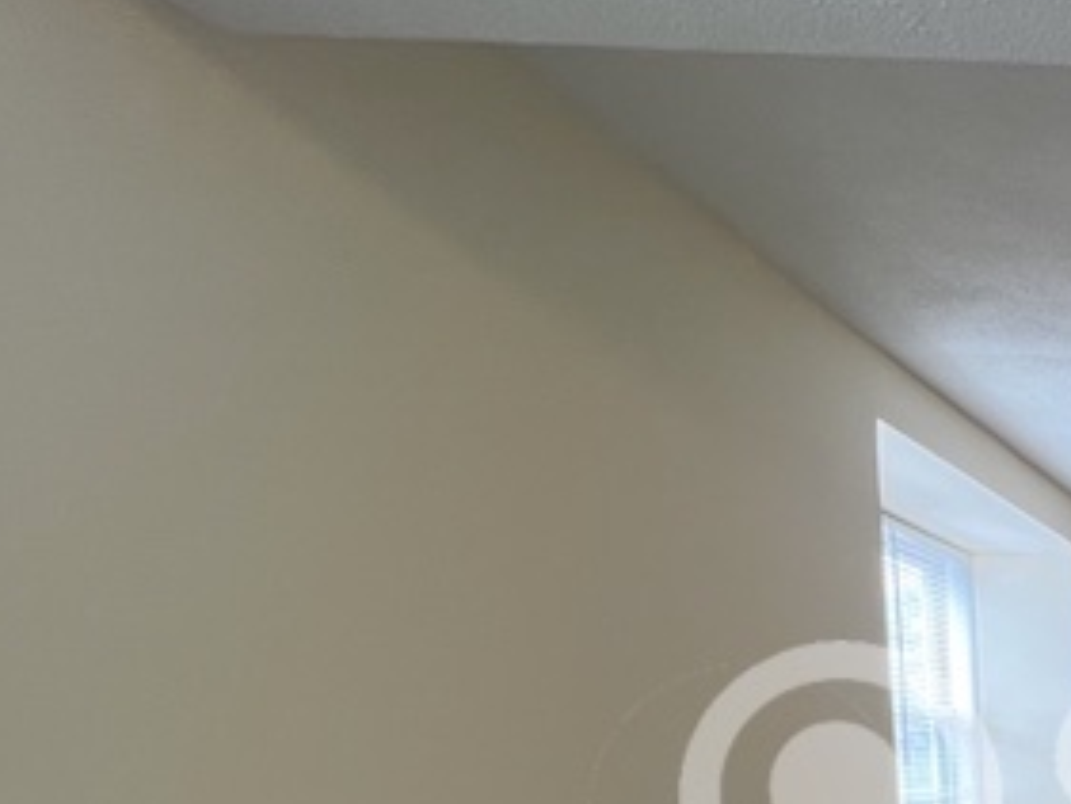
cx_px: 1425
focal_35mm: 37
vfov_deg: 31.5
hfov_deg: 34.0
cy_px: 998
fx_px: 1145
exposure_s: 1/120
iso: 80
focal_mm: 1.57
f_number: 1.8
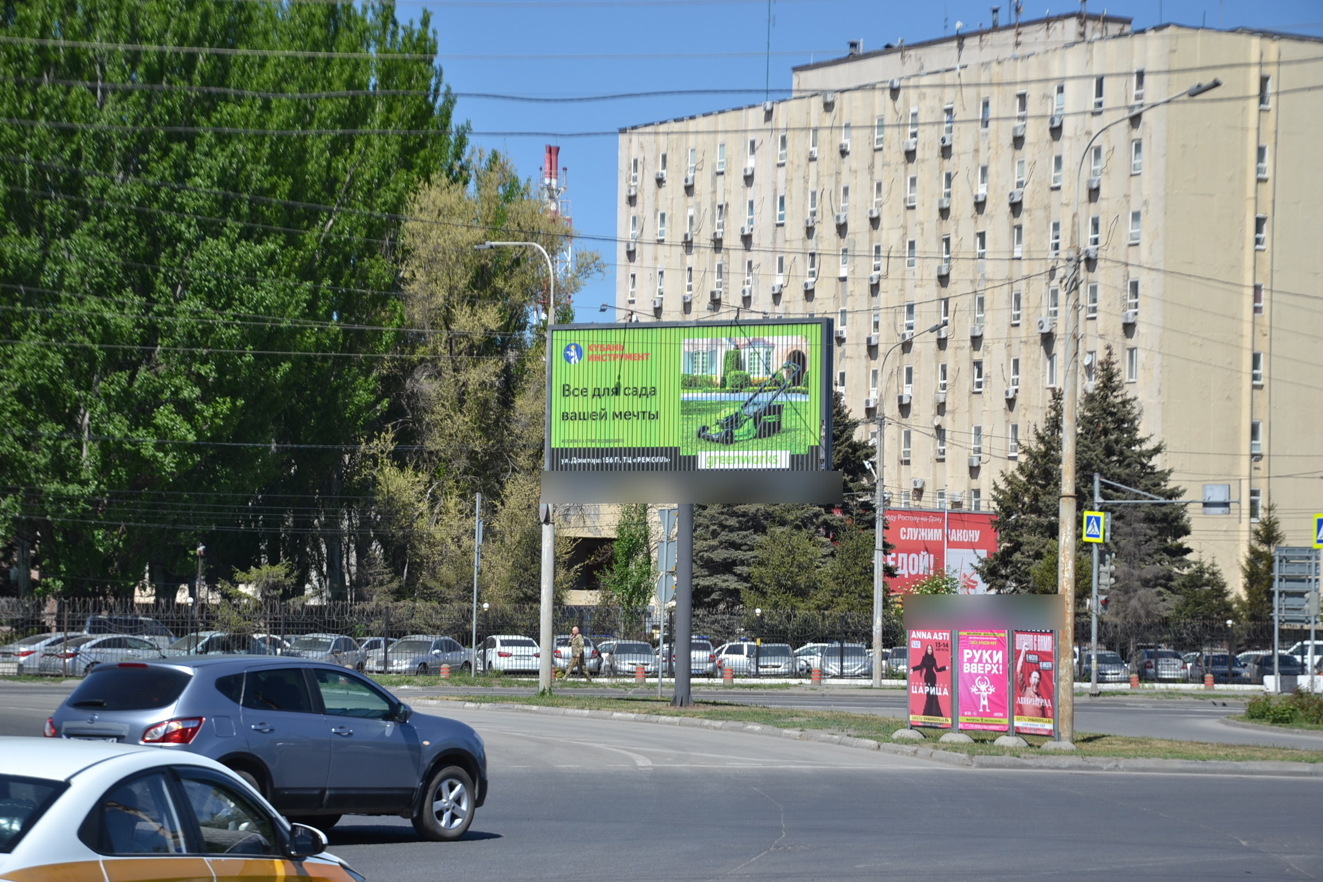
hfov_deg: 21.9
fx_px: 3417
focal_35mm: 93
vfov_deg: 14.7
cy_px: 441
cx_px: 662
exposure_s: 1/500
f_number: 5.6
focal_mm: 62
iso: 100
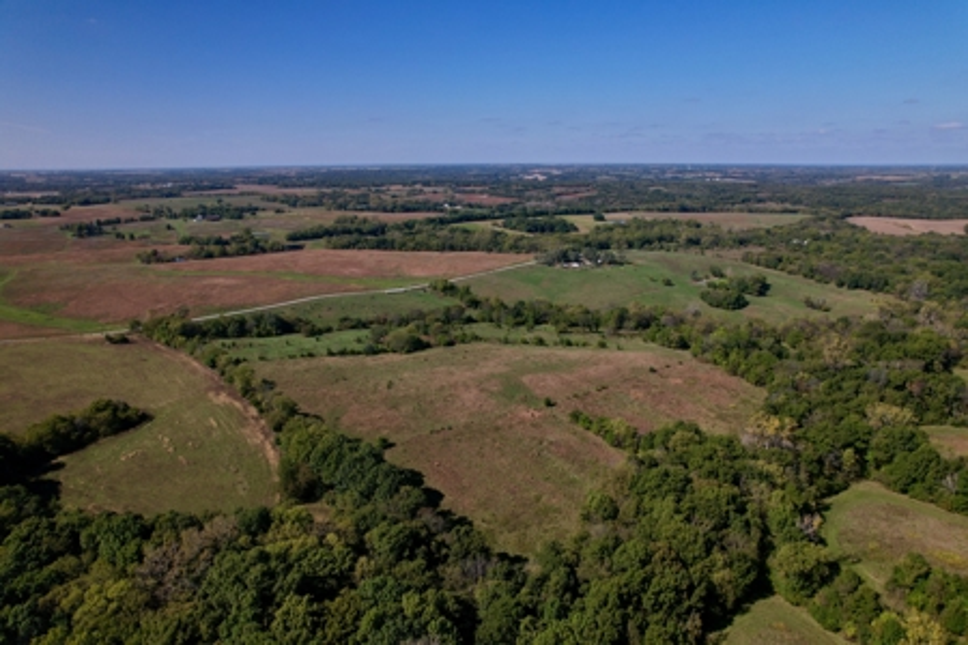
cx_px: 484
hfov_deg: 78.6
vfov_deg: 57.2
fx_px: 592
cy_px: 322
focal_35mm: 22
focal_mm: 8.38
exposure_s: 1/100
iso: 100
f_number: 2.8
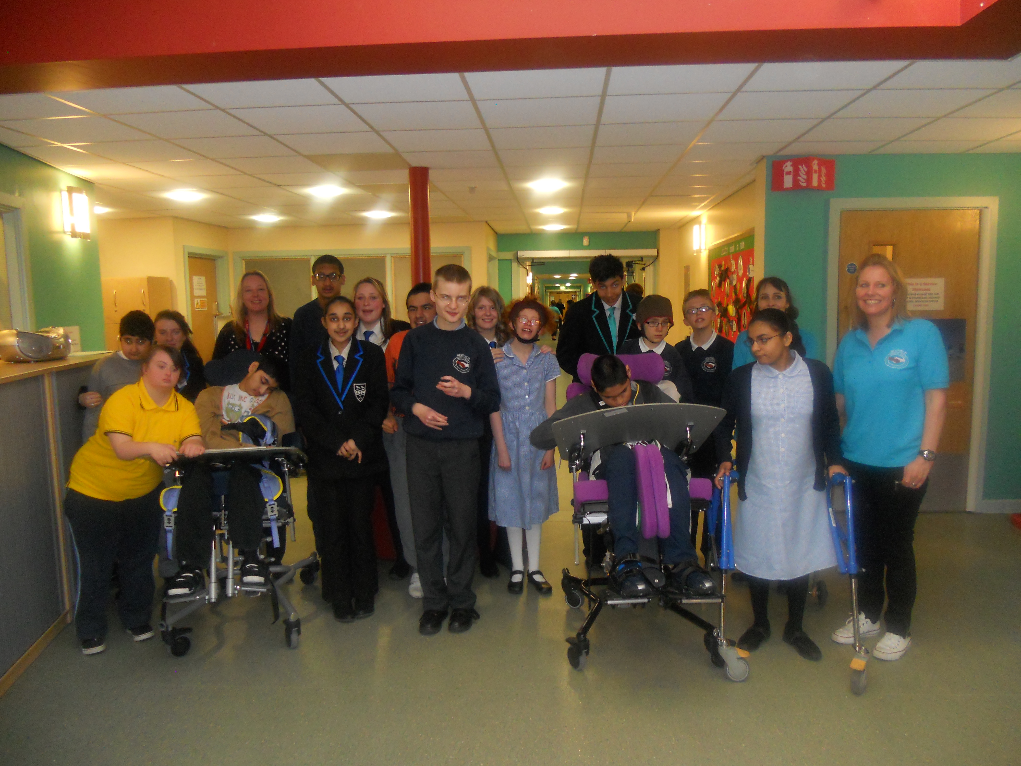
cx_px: 510
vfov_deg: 51.4
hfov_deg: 65.3
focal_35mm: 27
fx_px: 796
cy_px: 383
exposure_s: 1/25
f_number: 3.2
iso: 250
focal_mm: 4.9
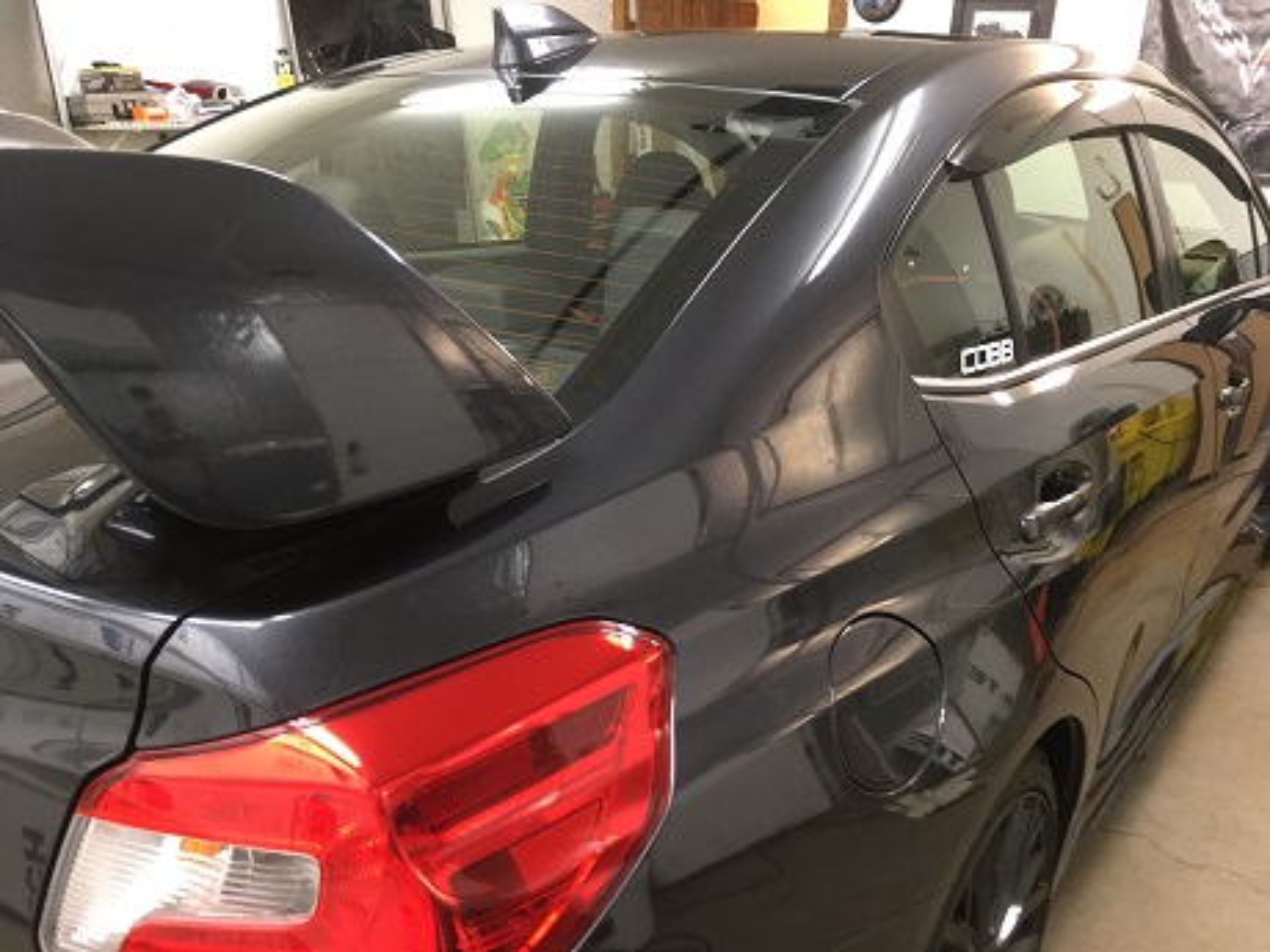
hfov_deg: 61.7
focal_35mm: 29
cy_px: 476
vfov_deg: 48.2
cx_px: 635
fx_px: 1064
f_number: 2.2
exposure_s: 1/30
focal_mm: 4.15
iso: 200
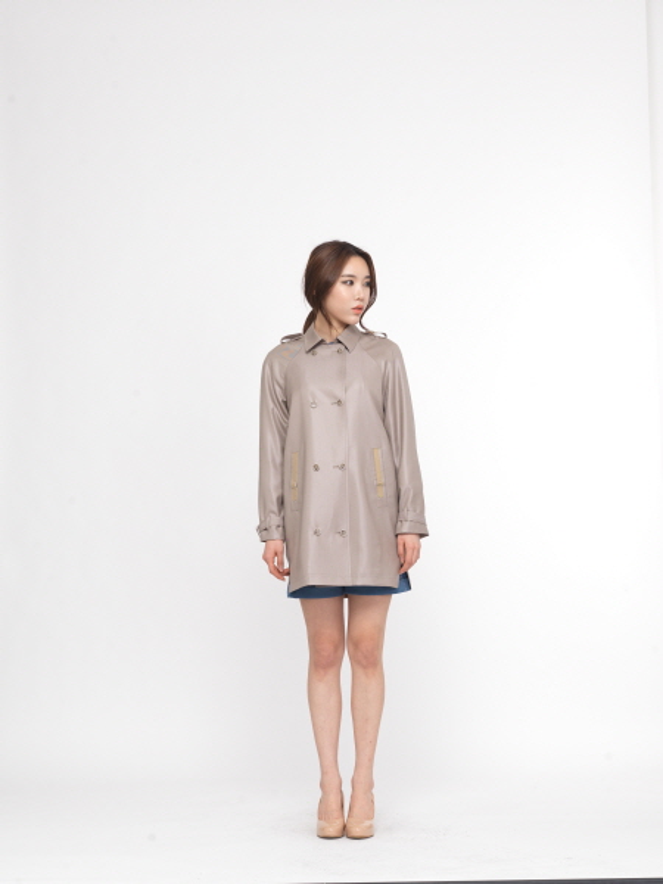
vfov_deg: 31.2
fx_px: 1583
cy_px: 442
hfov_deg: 23.7
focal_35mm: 62
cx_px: 332
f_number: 9
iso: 100
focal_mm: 80
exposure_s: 1/250
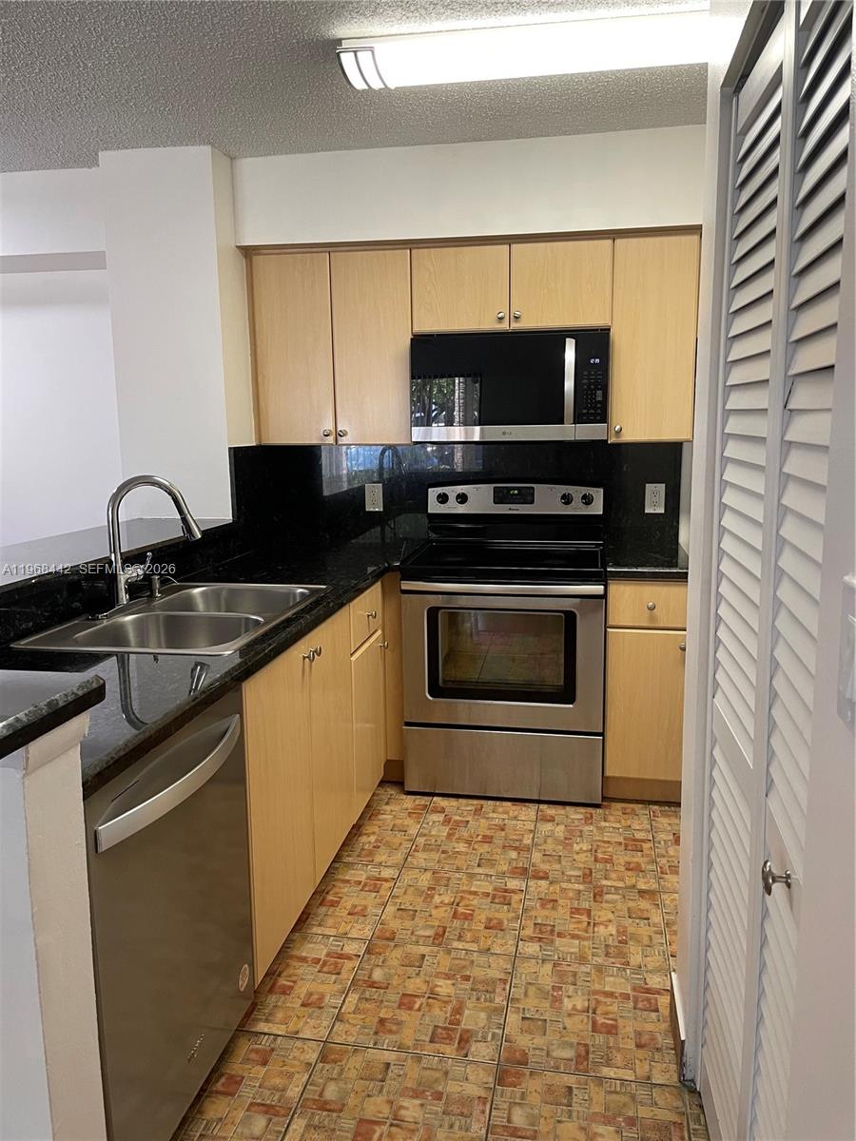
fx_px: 857
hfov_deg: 53.1
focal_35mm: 26
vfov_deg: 67.3
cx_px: 428
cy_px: 570
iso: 125
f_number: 1.6
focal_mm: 4.2
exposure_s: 1/60
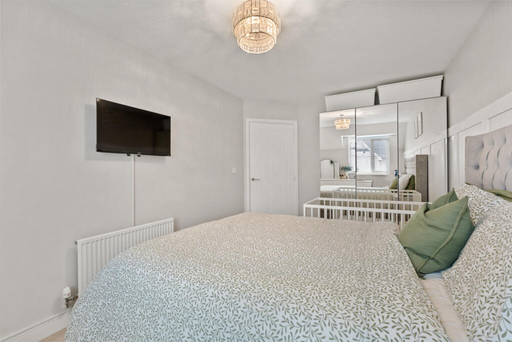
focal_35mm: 16
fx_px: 228
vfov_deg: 73.8
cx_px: 256
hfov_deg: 96.7
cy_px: 171
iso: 320
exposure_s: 1/1.25
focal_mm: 16
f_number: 8
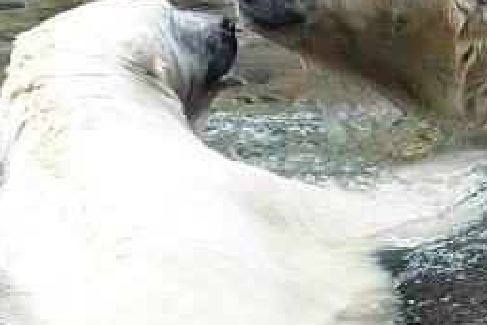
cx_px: 414
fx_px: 10875
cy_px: 145
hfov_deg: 2.6
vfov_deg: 1.7
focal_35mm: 804
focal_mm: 54.6
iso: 250
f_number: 4.5
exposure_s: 1/160
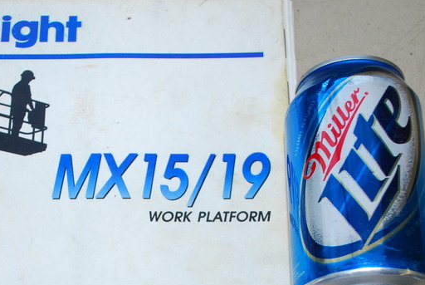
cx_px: 128
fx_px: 922
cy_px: 256
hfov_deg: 25.8
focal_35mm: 78
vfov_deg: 17.3
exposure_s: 1/60
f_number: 5
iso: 200
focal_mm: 26
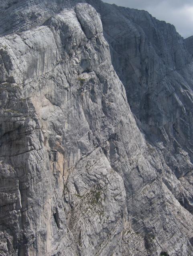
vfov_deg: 42.0
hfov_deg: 32.2
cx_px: 96
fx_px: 334
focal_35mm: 45
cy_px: 128
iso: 80
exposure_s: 1/640
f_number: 5
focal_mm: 7.5
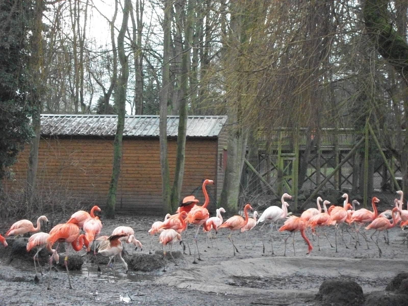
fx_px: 1131
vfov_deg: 15.4
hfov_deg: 20.4
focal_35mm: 96
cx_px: 204
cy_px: 153
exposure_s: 1/125
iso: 800
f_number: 5.2
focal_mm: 17.1
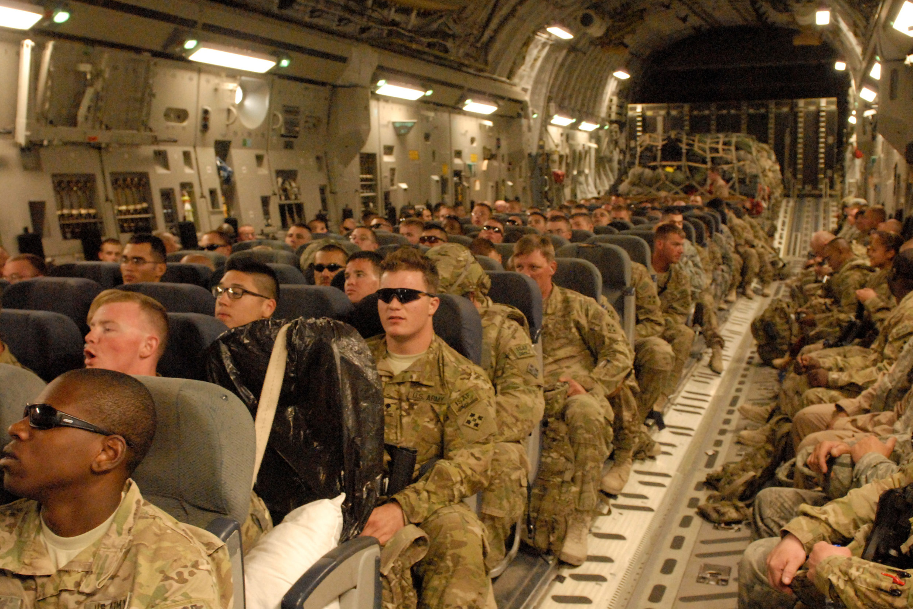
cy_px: 308
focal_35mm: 37
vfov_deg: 35.9
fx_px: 938
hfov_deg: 51.9
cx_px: 467
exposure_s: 1/100
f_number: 5
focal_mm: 24
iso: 3200
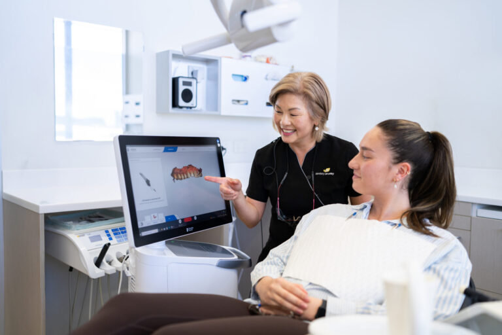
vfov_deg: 37.9
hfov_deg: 54.4
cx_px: 251
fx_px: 488
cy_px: 168
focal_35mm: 35
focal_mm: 35
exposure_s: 1/250
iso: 250
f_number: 2
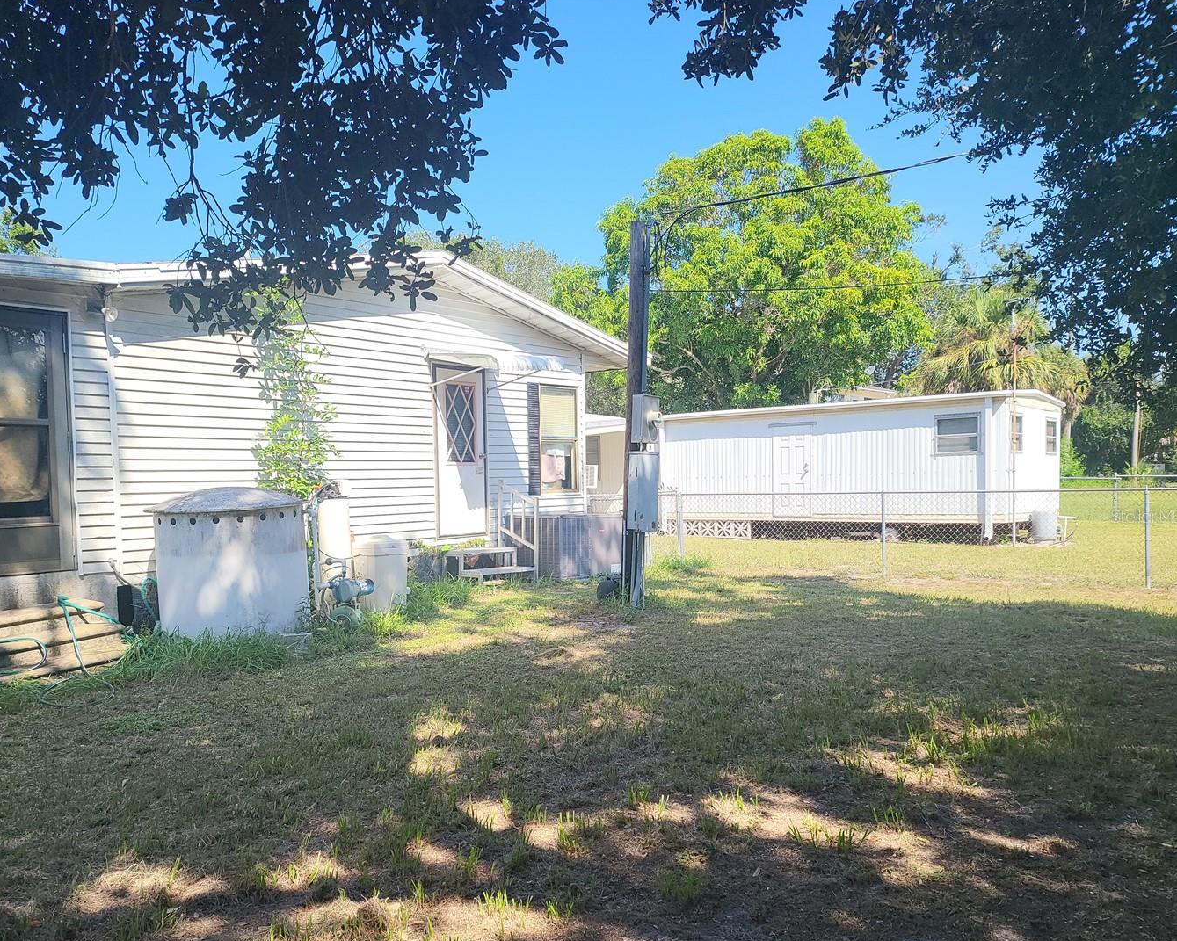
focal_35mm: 28
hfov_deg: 61.8
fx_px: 975
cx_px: 490
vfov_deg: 51.4
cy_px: 516
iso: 40
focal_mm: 5
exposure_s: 1/1343
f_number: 1.8
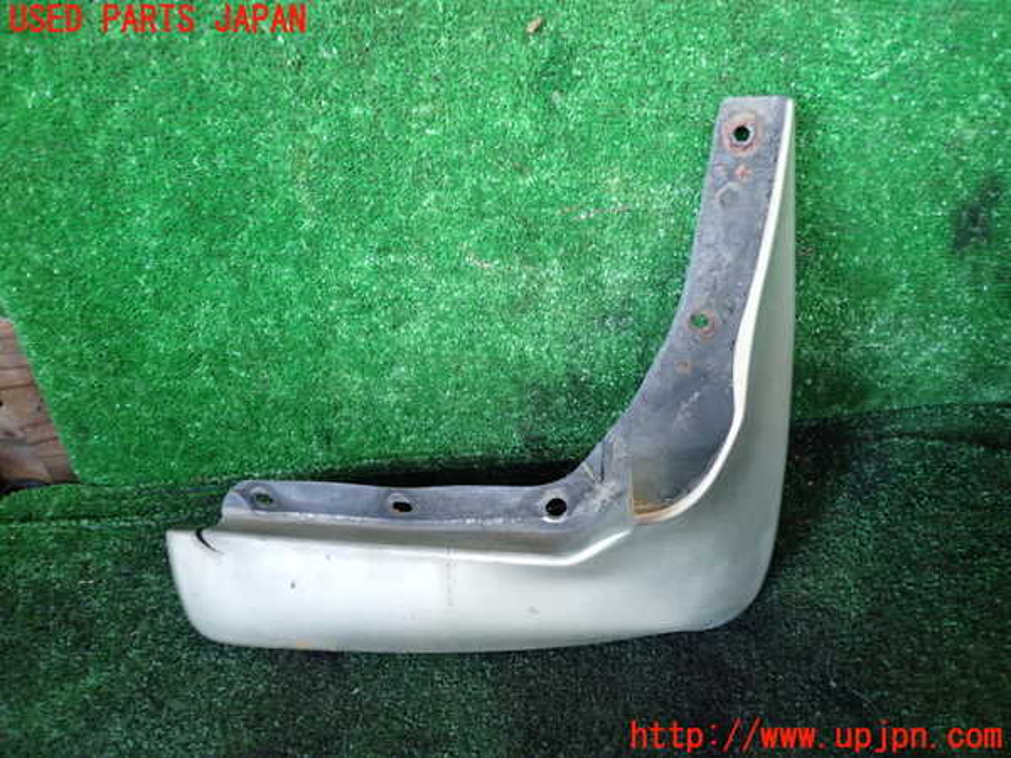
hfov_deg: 69.4
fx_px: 730
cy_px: 379
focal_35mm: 25
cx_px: 506
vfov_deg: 54.9
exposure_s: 1/30
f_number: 2
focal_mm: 4.5
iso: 320
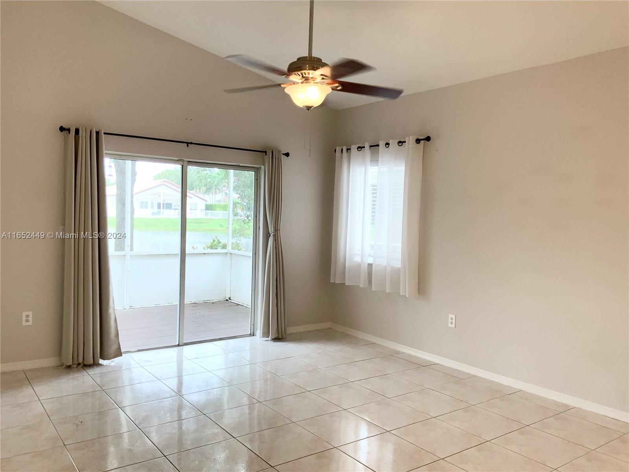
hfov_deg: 61.7
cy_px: 236
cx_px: 314
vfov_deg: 48.2
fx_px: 527
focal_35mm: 29
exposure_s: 1/120
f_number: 1.8
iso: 64
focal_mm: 3
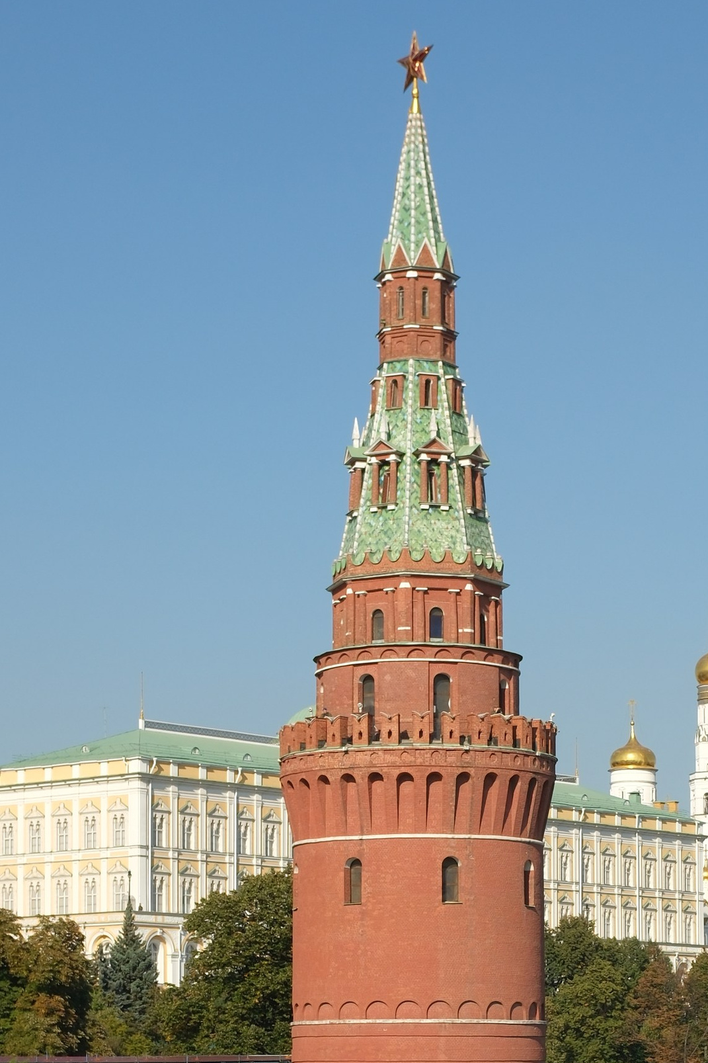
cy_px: 937
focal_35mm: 98
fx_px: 2891
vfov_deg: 20.4
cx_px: 598
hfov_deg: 13.9
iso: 160
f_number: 8
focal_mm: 27
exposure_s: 1/500
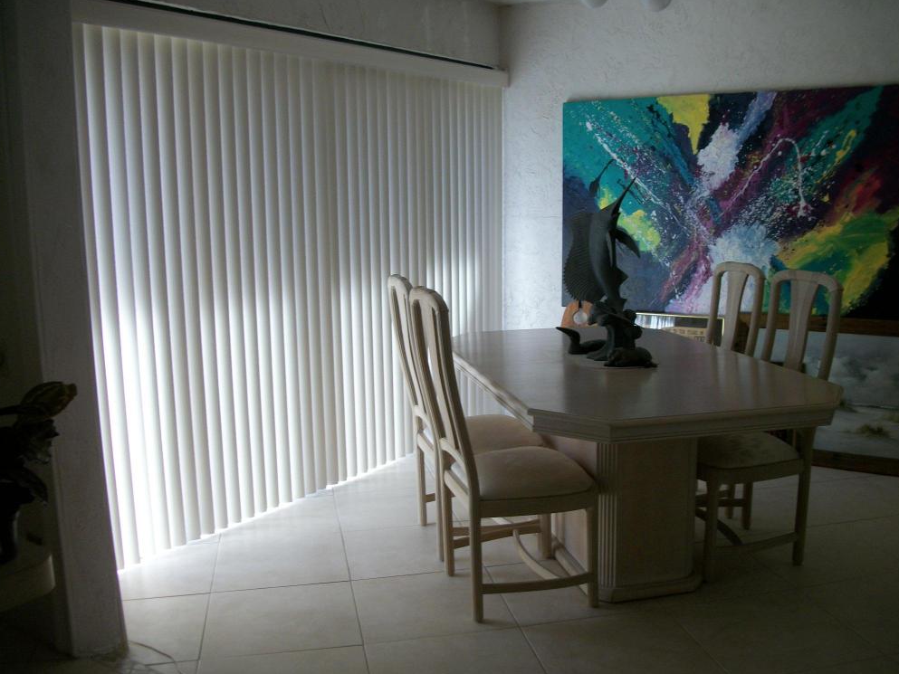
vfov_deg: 43.0
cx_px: 449
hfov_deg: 55.3
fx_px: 857
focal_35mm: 33
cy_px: 343
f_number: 2.9
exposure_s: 1/30
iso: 82
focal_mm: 5.7
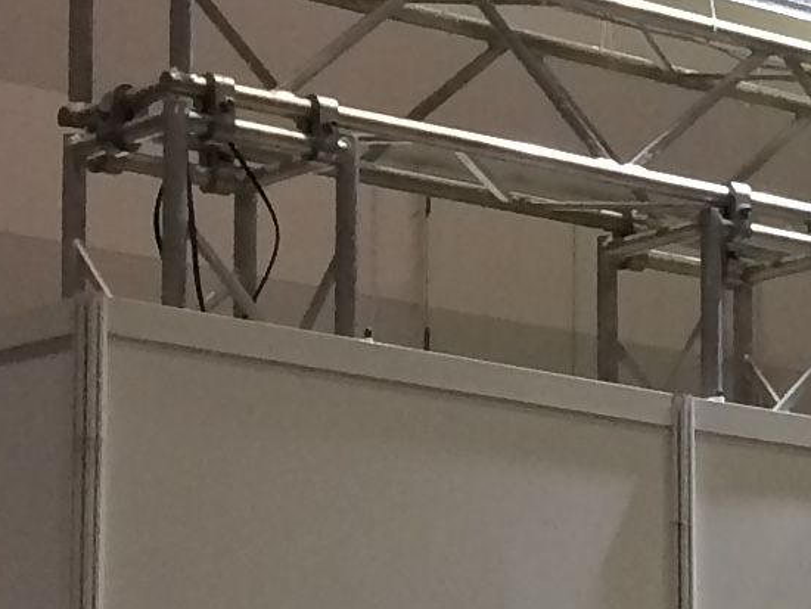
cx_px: 1708
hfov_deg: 10.4
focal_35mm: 172
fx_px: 4031
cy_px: 765
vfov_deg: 8.5
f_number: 2.2
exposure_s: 1/30
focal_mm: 4.15
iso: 80
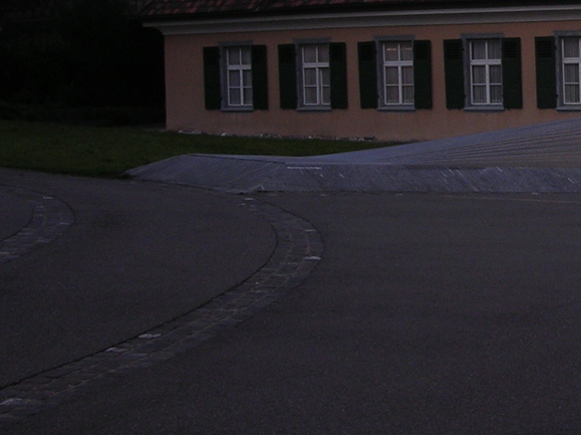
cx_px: 650
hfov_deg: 20.9
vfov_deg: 16.6
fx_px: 1493
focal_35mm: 89
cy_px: 150
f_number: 2.8
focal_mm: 5.8
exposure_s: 1/625
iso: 100
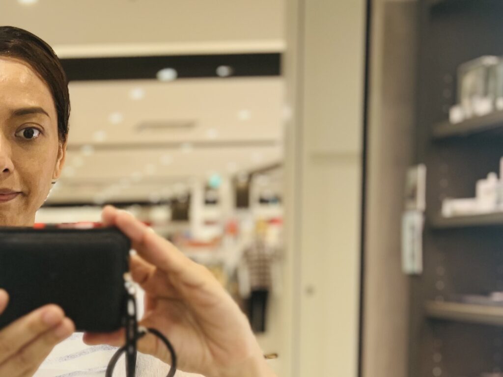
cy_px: 188
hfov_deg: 67.3
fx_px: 378
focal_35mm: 26
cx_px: 252
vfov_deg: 53.1
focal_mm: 5.7
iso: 64
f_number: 1.5
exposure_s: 1/142
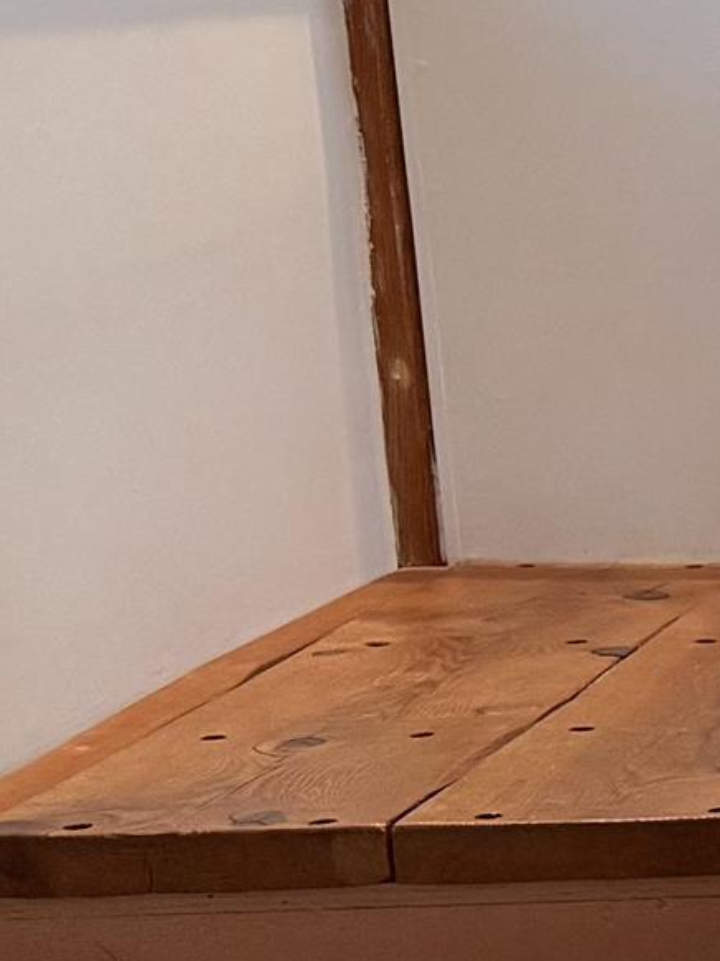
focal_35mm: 127
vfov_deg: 15.5
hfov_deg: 8.8
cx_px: 2382
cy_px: 703
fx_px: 3526
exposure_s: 1/60
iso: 200
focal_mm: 6.76
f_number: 1.78
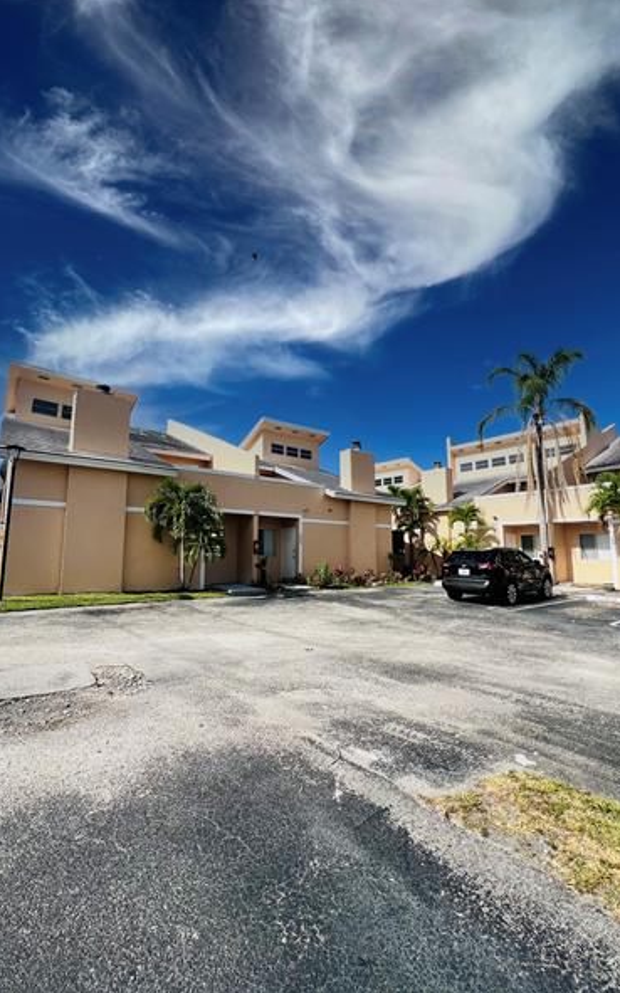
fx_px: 379
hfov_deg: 78.4
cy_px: 496
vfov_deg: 105.3
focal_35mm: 14
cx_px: 281
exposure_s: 1/1783
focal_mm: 1.57
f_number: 1.8
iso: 32
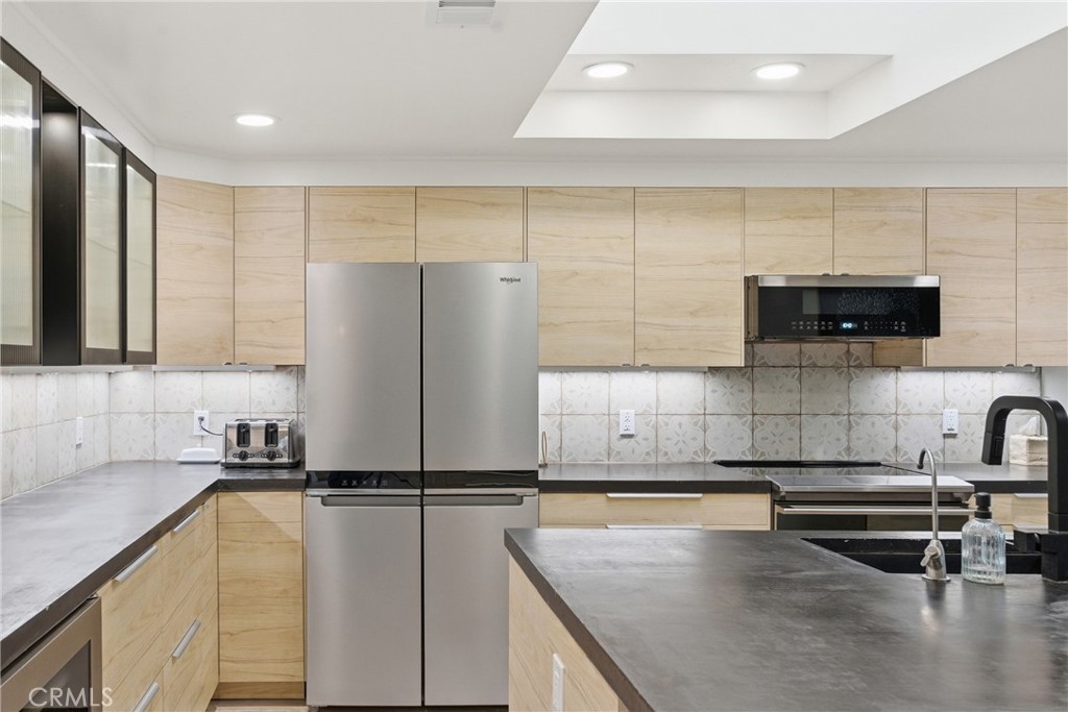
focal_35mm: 27
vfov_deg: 47.9
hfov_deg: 67.4
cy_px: 356
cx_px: 534
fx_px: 801
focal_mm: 27
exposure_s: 1/800
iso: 1000
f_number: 8
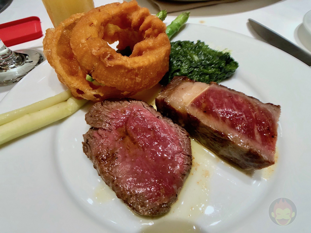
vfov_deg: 49.7
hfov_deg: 63.4
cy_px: 116
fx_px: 252
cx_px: 156
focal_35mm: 28
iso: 80
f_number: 1.8
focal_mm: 4
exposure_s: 1/15
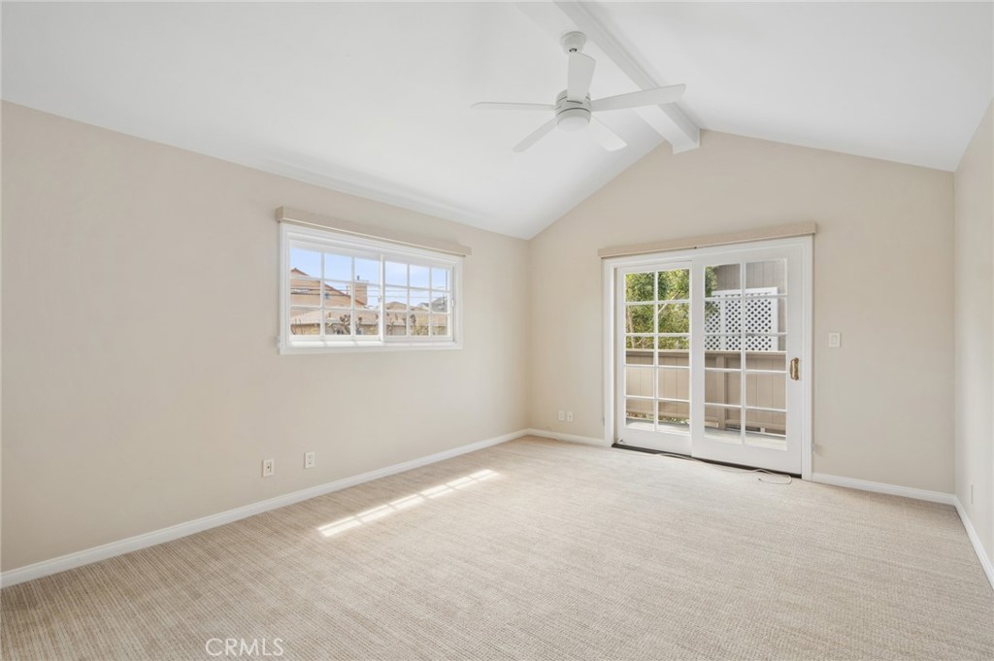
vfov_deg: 73.7
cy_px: 330
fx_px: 441
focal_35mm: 16
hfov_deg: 96.8
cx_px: 497
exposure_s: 1/10
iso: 100
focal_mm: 16
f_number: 9
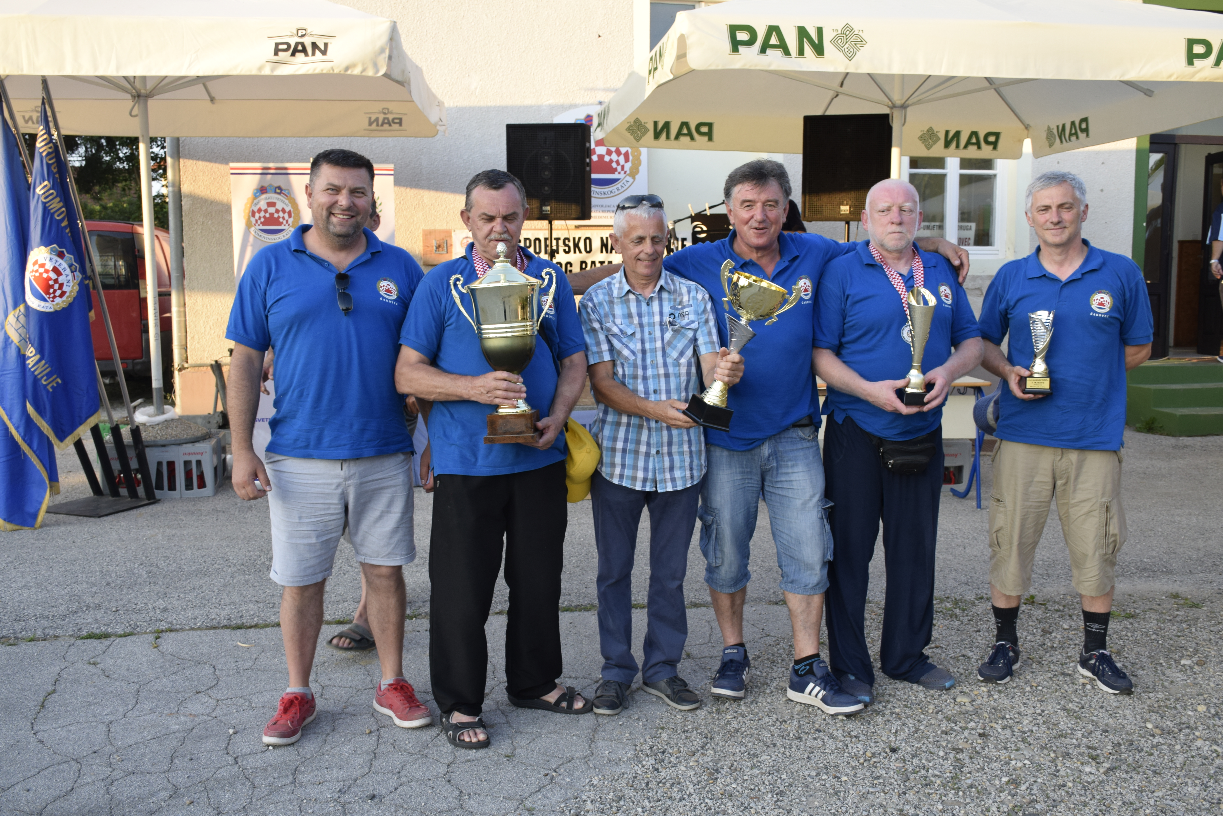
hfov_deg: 55.1
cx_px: 612
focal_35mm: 34
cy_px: 408
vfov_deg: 38.4
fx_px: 1172
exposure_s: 1/125
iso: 400
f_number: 5.6
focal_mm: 23
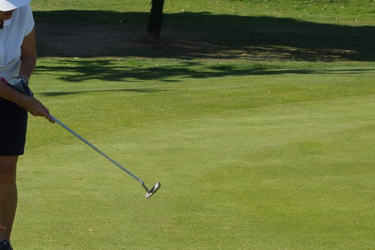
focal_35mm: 132
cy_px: 189
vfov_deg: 10.4
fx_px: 1375
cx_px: 55
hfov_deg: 15.4
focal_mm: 50
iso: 100
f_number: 7.1
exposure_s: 1/250
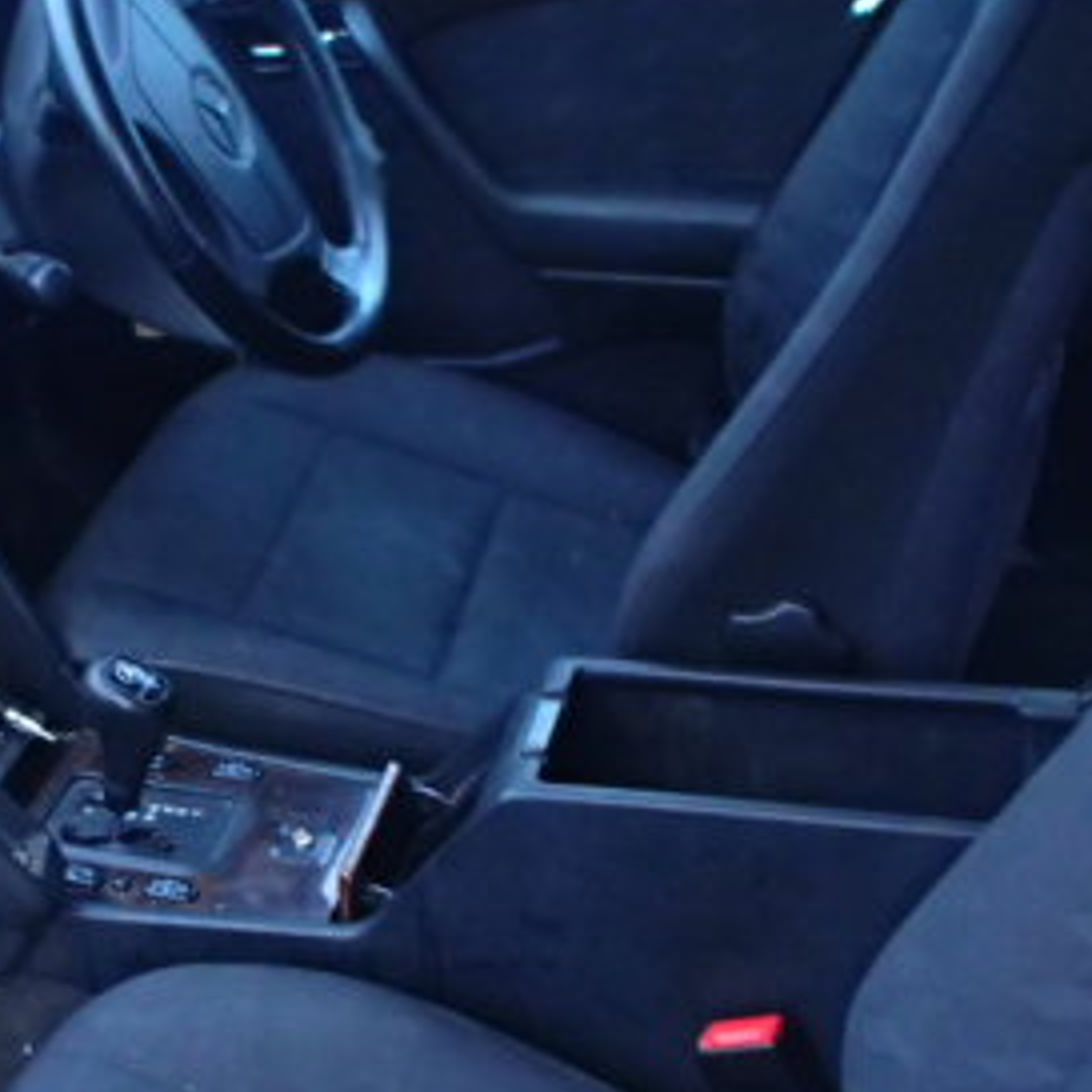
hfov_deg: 28.5
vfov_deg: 29.4
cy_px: 680
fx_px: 2070
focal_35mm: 58
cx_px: 136
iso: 800
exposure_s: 1/10
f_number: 3.9
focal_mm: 5
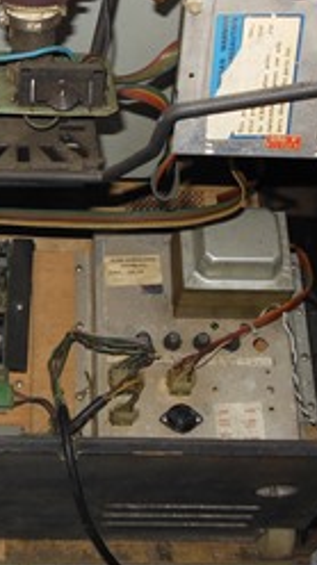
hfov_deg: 18.2
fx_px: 974
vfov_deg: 32.1
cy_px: 189
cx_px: 36
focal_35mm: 65
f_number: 3.5
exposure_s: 1/30
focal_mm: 6
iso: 200
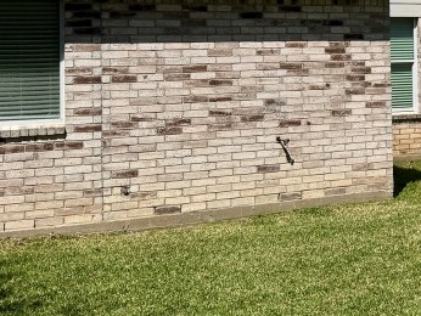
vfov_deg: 20.3
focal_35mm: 71
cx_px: 420
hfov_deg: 26.0
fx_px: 864
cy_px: 32
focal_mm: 6.76
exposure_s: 1/9009
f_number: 1.78
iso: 80
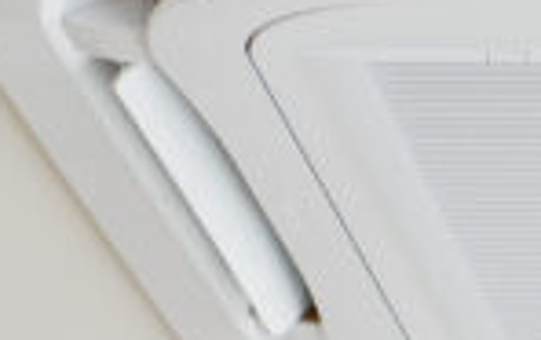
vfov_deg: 3.5
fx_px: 5508
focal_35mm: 373
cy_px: 729
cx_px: 1323
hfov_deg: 5.4
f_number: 3.6
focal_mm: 35
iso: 200
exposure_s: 1/125
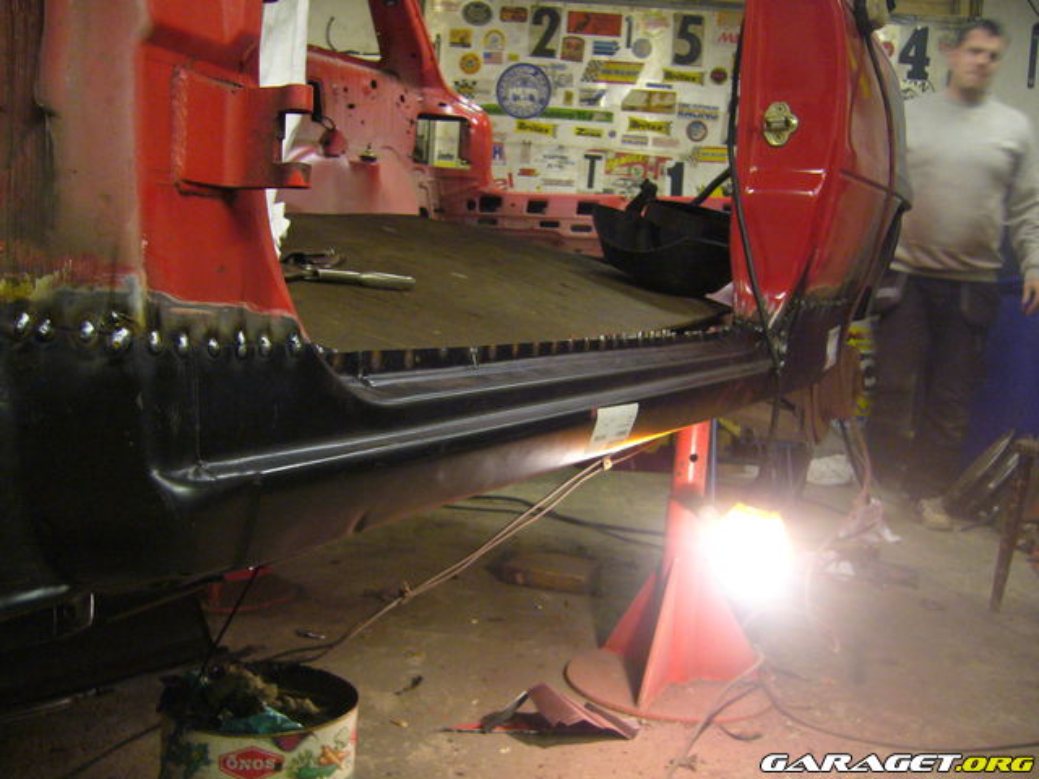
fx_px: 1051
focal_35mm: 35
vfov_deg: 40.7
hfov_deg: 52.6
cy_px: 390
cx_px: 520
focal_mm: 5.8
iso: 200
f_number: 2.8
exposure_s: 1/8
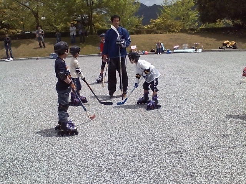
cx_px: 123
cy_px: 92
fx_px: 206
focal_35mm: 29
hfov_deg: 61.7
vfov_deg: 48.2
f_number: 3.5
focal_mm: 3.73
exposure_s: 1/1754
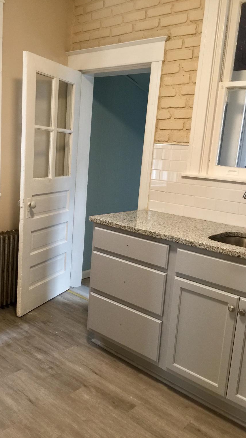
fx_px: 371
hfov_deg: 36.3
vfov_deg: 61.0
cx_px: 82
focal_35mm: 32
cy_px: 220
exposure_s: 1/15
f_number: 2.2
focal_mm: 4.15
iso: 64
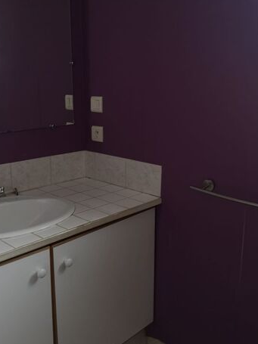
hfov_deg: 37.6
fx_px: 378
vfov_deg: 49.0
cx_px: 111
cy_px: 174
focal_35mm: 38
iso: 320
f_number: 1.8
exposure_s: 1/25
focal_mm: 5.58
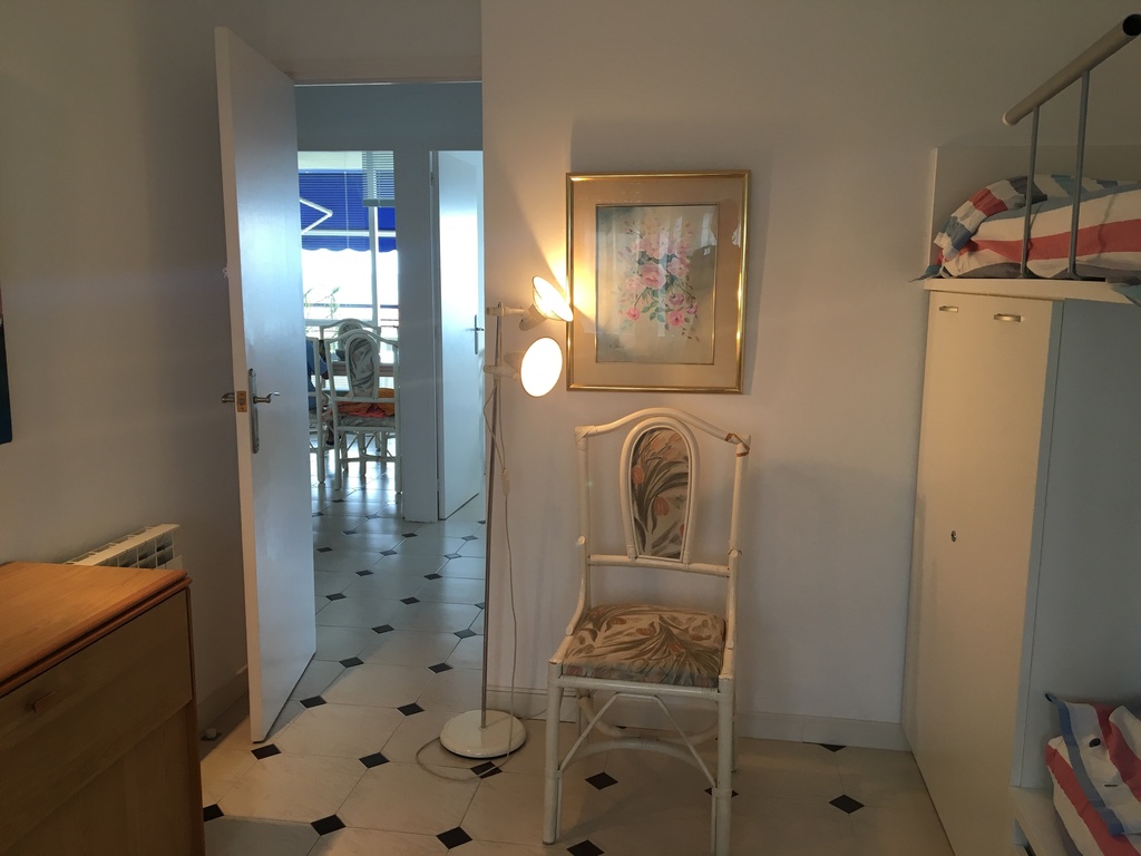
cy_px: 428
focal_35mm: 29
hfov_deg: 61.7
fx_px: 956
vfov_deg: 48.2
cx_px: 570
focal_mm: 4.15
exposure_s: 1/33
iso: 32
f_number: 2.2
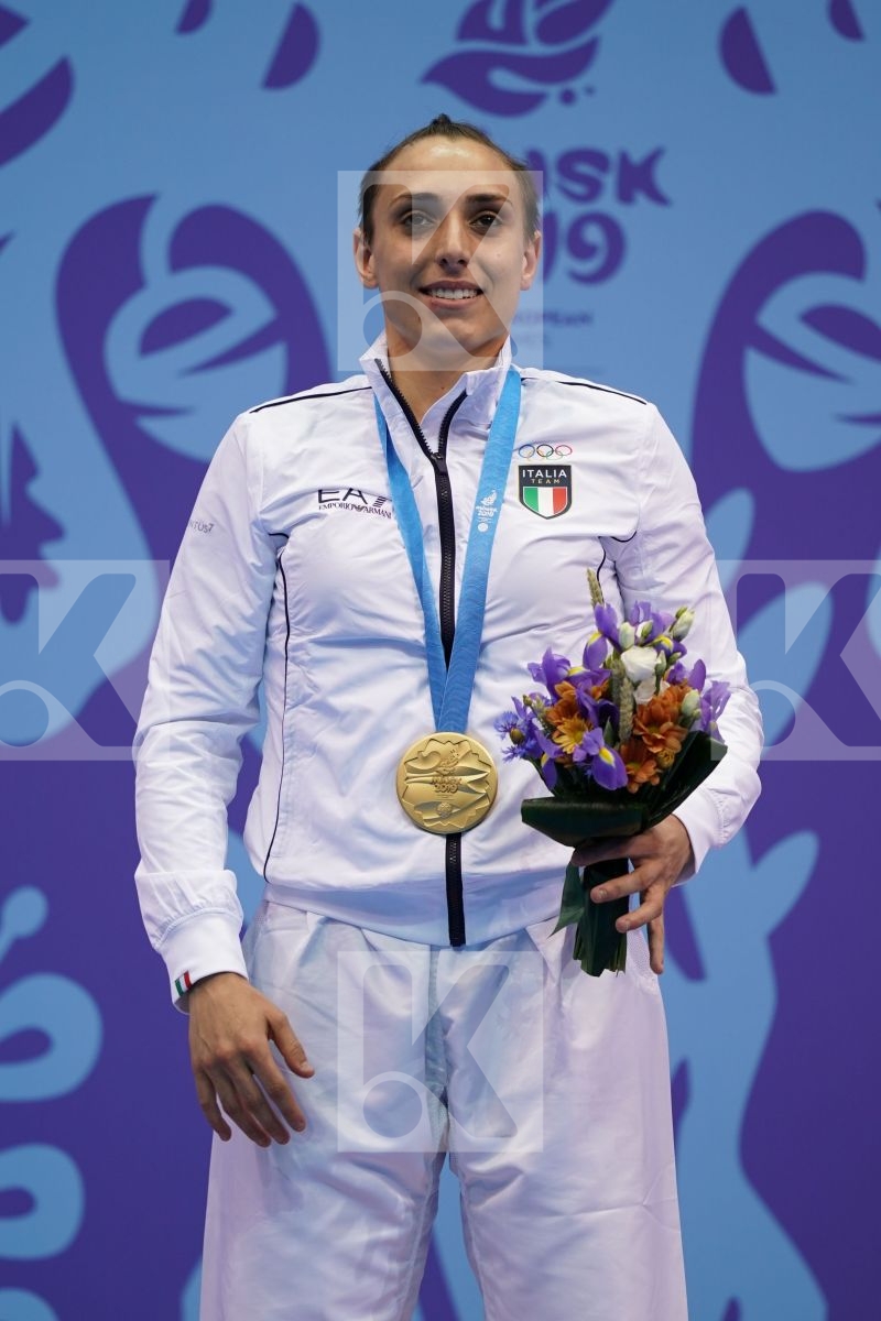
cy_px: 660
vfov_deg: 3.4
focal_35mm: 600
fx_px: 22023
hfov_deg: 2.3
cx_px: 440
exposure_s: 1/500
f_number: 2.8
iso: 500
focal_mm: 400
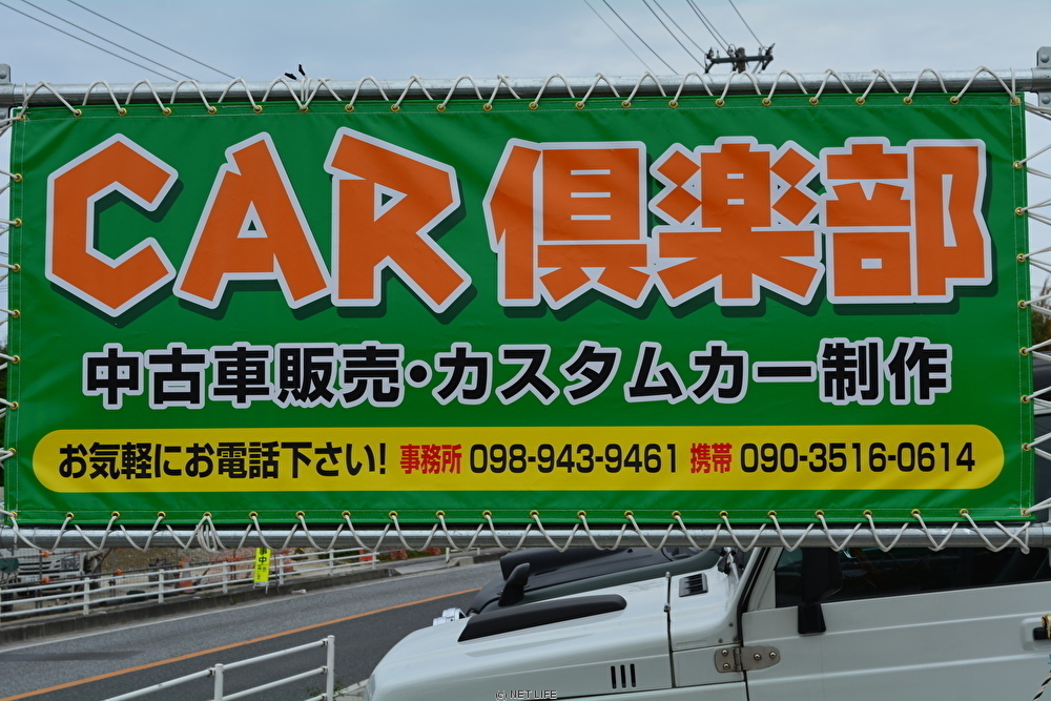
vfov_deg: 19.7
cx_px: 526
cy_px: 350
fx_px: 2015
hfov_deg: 29.2
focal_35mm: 69
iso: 100
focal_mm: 46
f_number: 11
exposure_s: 1/160
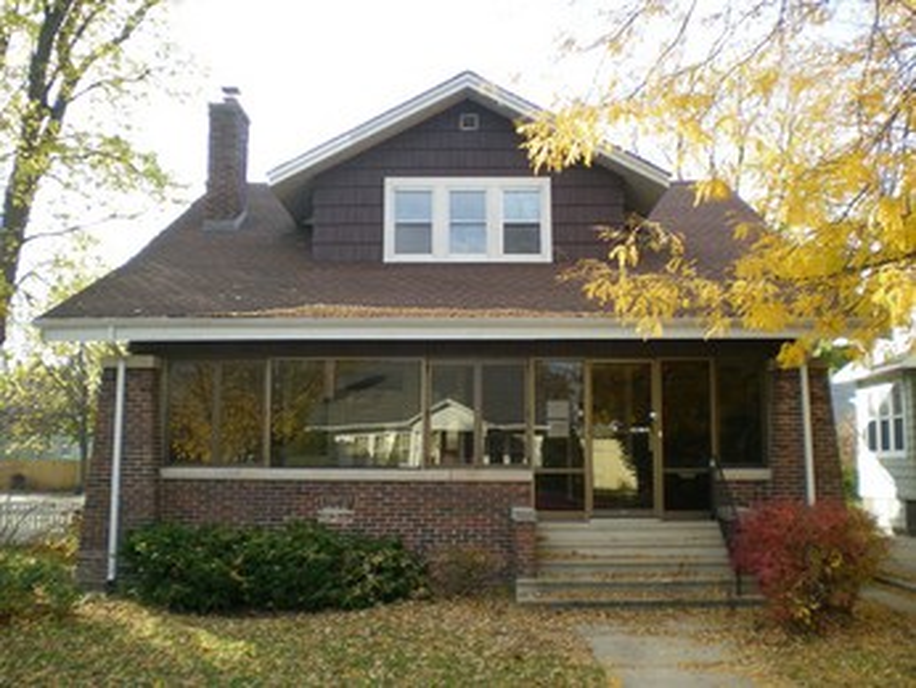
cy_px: 344
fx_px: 1006
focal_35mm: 38
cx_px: 458
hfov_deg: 48.9
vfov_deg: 37.8
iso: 77
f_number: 3.1
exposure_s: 1/165
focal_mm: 6.3
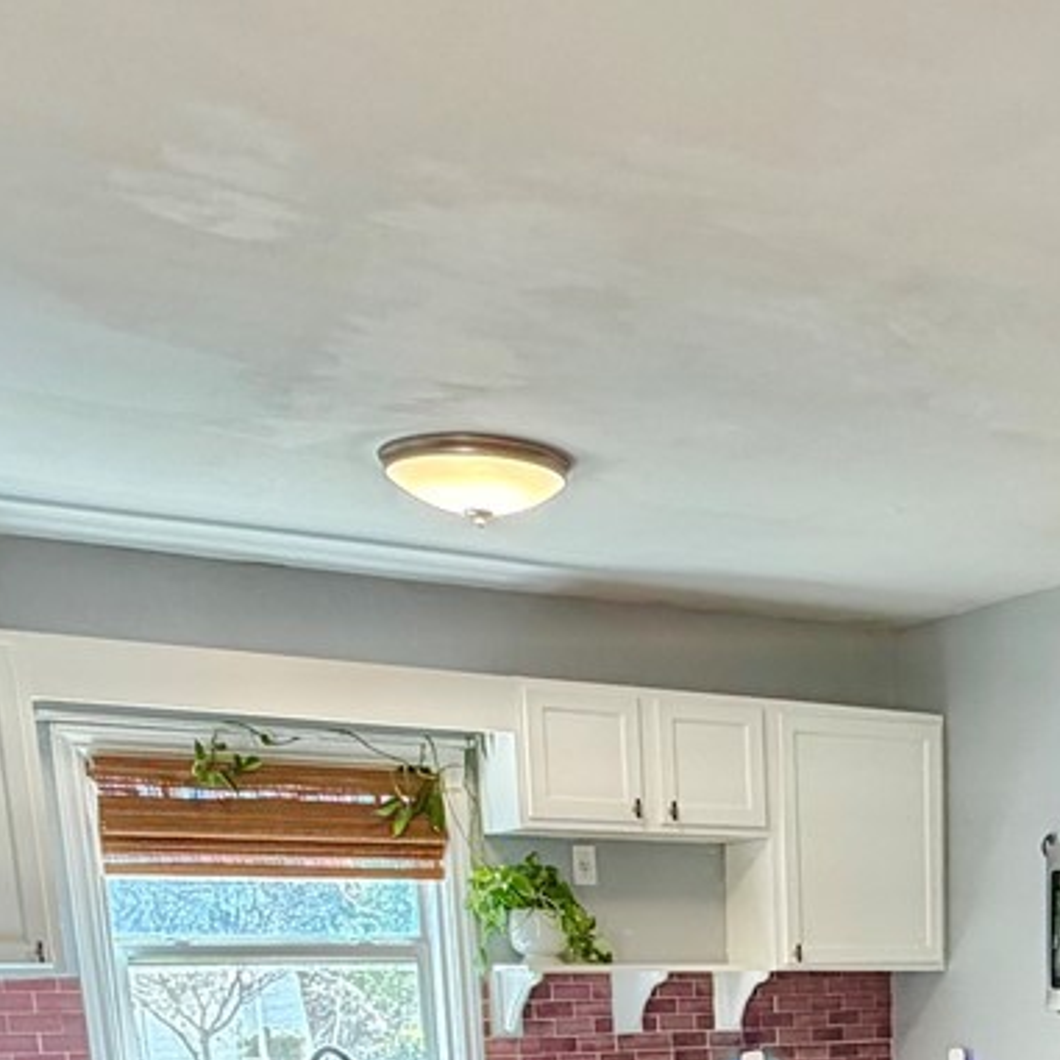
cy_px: 1394
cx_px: 996
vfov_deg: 27.2
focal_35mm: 52
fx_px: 1802
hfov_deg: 31.0
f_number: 2.2
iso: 200
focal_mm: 2.22
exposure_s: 1/120
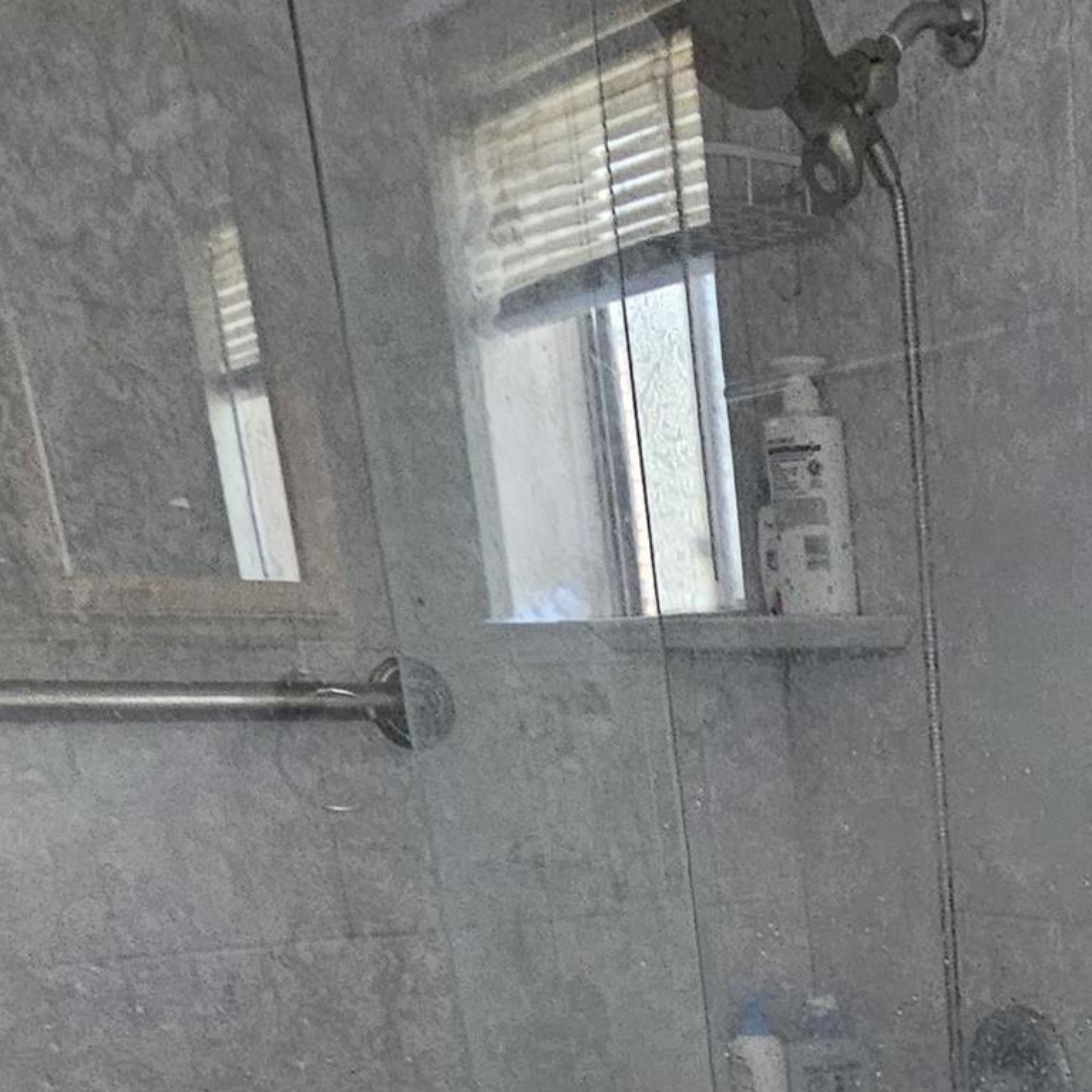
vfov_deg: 28.8
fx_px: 1642
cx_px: 1233
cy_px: 1476
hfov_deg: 32.0
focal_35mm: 46
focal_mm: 2.2
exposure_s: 1/30
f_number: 2.2
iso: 400
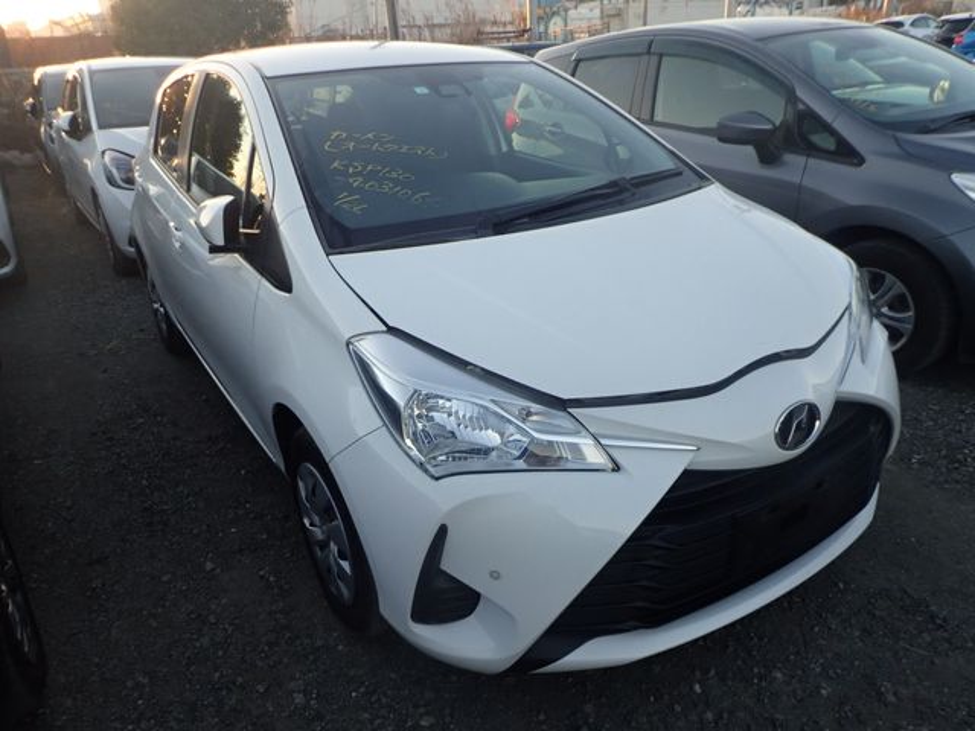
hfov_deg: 69.4
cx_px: 488
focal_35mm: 25
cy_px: 366
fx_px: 704
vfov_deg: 54.9
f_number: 2.8
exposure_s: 1/320
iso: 200
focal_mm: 4.5
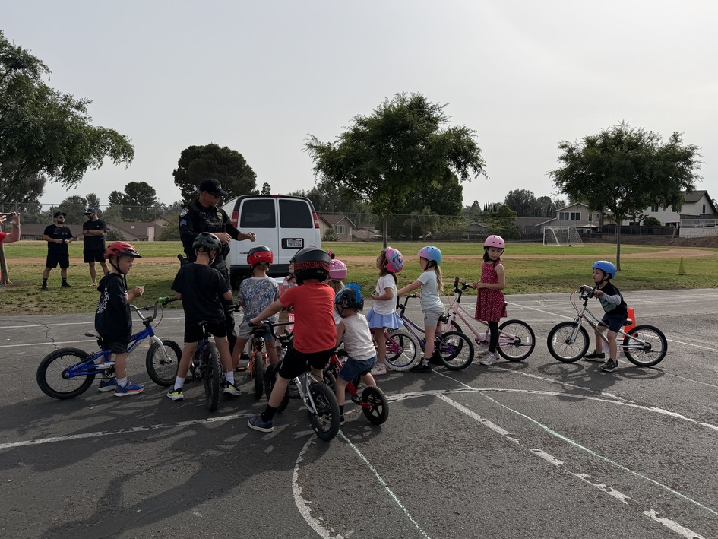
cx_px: 384
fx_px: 539
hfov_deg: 67.2
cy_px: 252
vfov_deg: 53.0
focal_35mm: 26
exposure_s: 1/9091
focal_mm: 6.76
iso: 80
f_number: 1.78
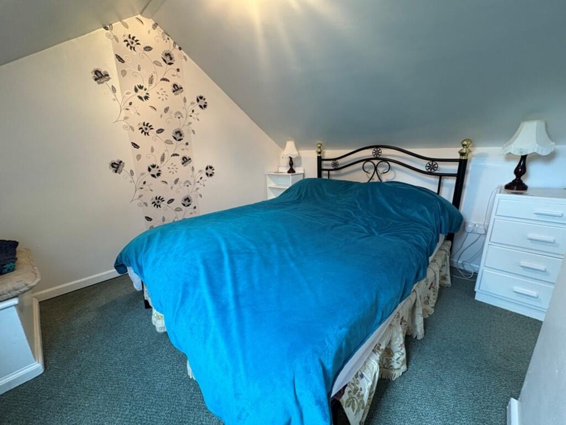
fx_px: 229
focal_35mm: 14
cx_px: 283
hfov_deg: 102.0
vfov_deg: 85.7
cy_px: 212
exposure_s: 1/50
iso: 320
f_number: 2.2
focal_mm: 2.22
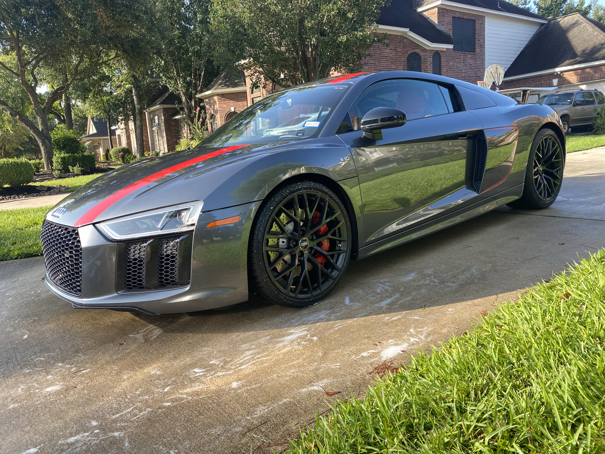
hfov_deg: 67.3
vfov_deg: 53.1
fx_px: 454
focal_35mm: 26
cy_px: 227
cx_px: 302
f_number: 1.8
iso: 32
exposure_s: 1/191
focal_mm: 4.25
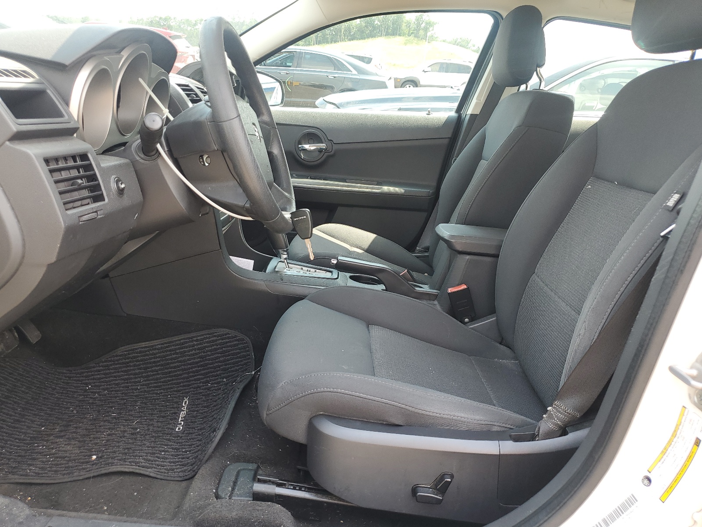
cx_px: 351
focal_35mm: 26
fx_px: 527
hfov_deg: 67.3
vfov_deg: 53.1
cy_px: 264
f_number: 1.5
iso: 50
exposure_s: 1/270
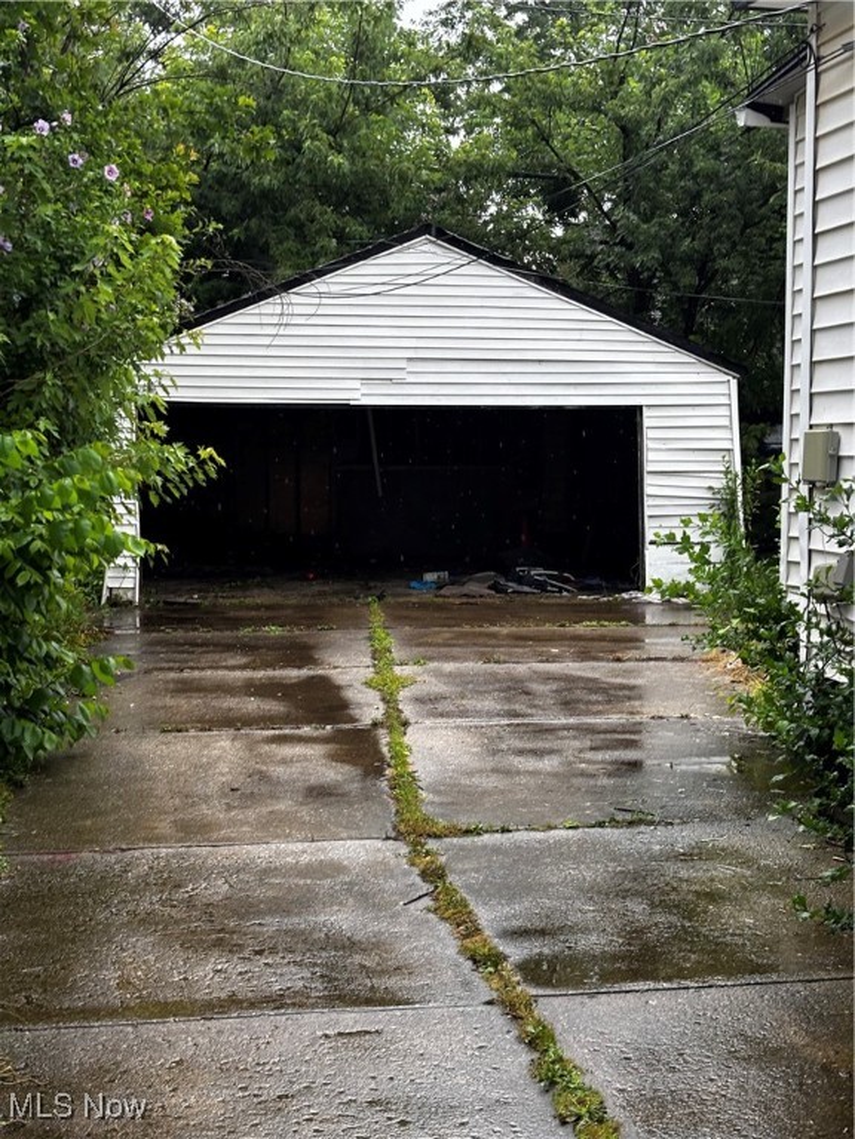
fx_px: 1713
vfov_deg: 36.8
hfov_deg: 28.0
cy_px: 570
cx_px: 428
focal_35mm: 52
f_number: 1.6
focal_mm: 5.96
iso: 25
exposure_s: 1/146
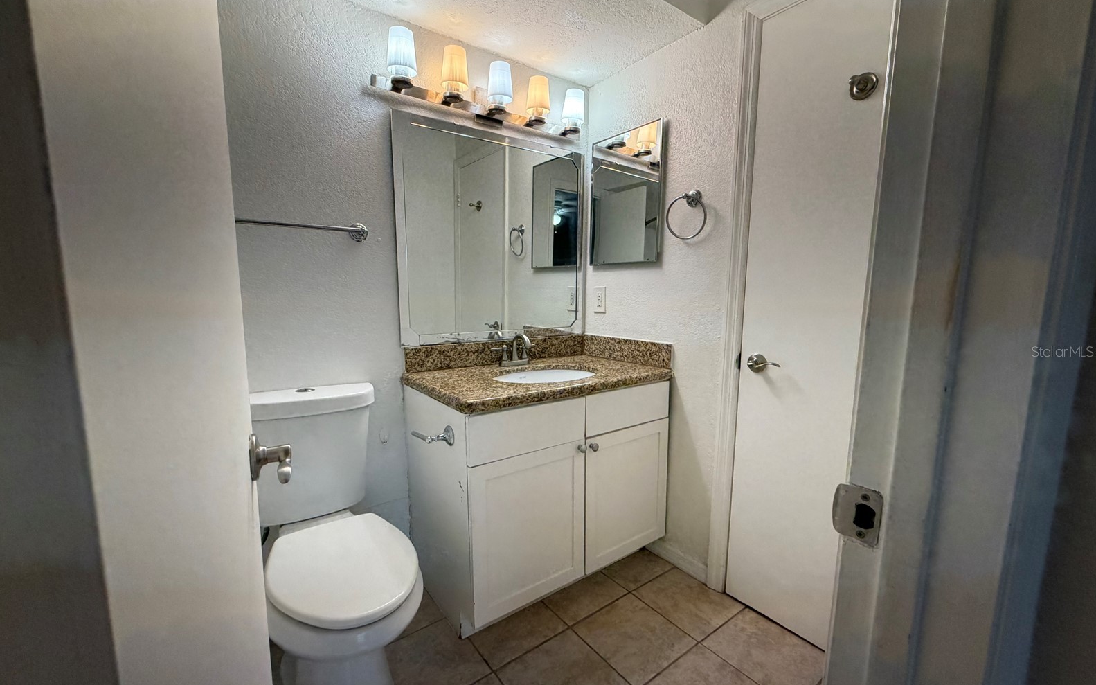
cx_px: 543
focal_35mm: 15
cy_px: 351
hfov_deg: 101.5
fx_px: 448
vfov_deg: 74.8
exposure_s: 1/120
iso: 160
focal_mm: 2.22
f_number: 2.2
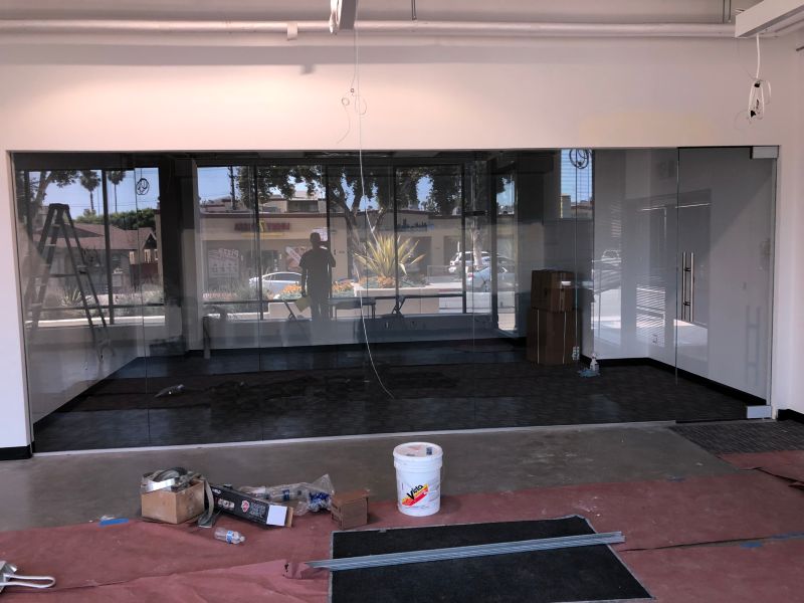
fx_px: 650
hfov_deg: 63.4
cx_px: 402
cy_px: 302
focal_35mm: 28
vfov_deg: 49.7
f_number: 1.8
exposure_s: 1/30
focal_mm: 3.99
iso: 32
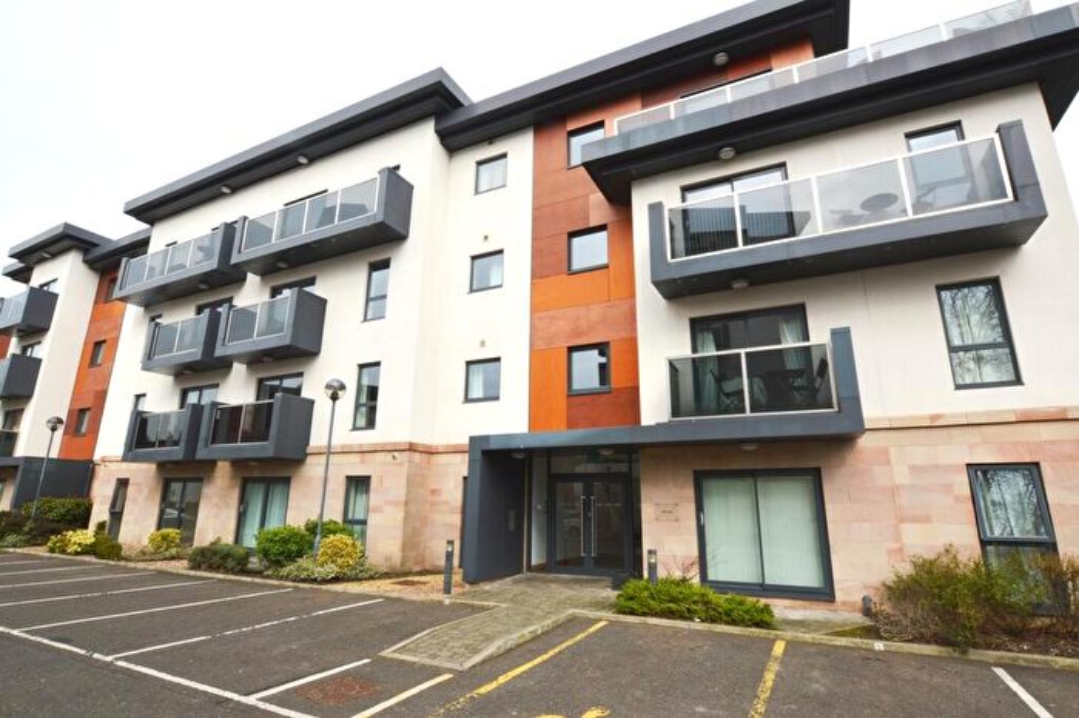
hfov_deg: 92.5
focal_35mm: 17
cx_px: 540
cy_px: 359
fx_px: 517
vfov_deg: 69.6
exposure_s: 1/30
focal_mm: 11.5
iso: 100
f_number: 22
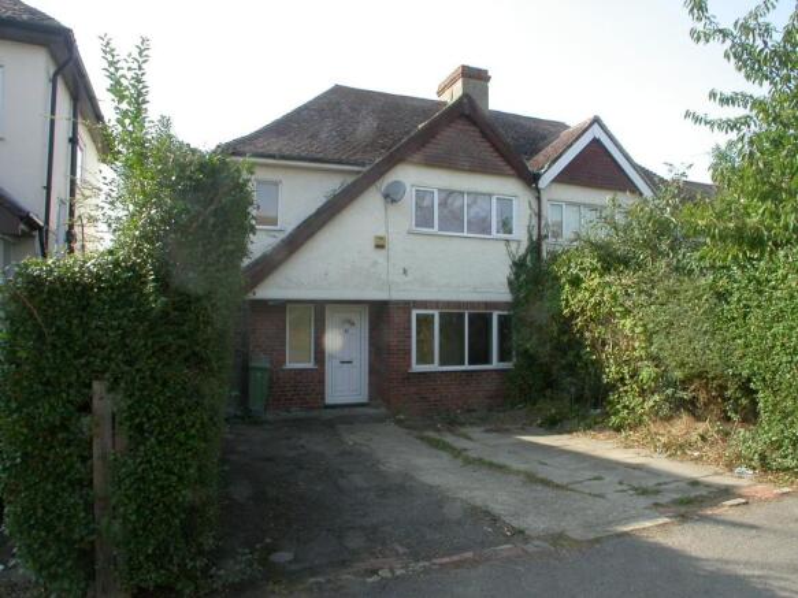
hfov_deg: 49.0
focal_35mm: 38
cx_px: 399
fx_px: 876
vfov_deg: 37.7
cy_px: 299
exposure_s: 1/170
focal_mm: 7.85
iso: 100
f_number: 6
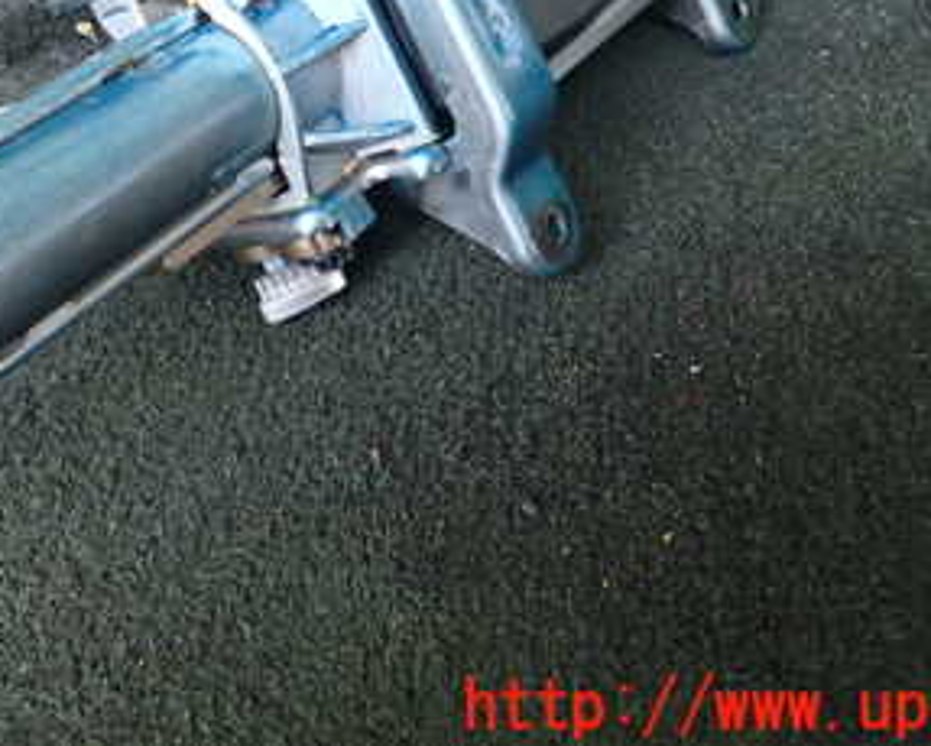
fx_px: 1406
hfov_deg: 35.7
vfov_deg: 28.1
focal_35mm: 51
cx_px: 224
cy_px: 19
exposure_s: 1/30
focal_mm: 4.5
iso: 400
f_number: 2
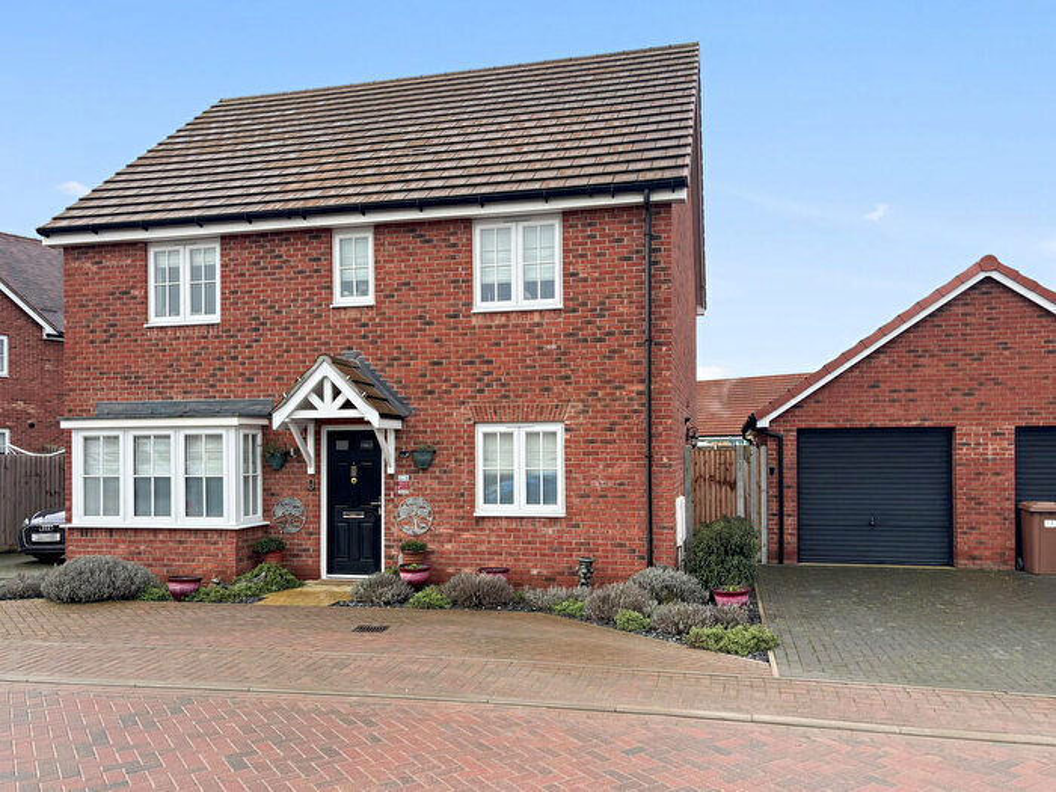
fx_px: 793
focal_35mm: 26
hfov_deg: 67.3
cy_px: 396
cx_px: 528
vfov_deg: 53.1
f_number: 1.6
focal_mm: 5.96
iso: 50
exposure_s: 1/547
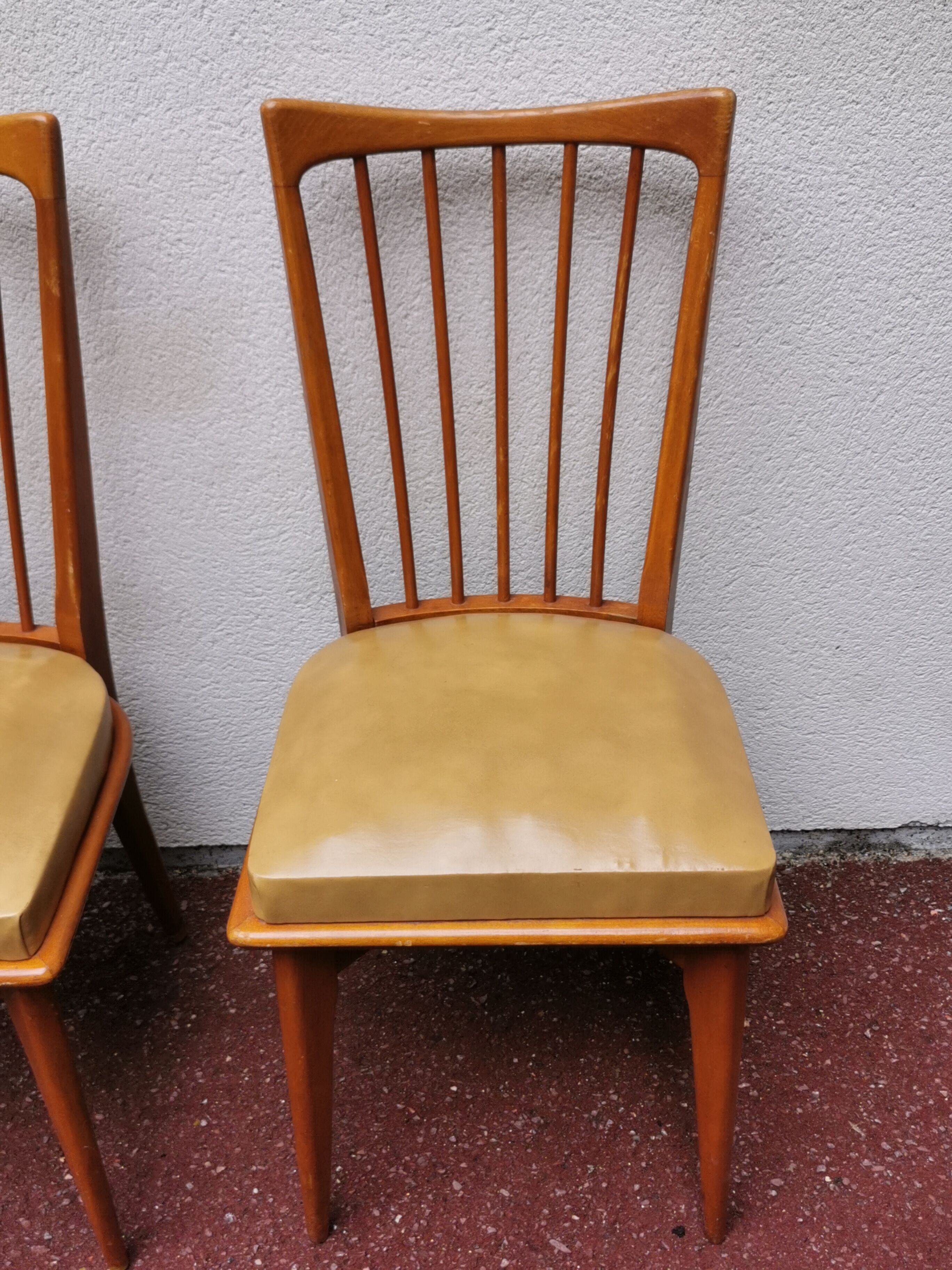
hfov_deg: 36.8
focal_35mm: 39
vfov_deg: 47.9
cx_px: 476
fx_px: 1430
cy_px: 635
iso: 50
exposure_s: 1/607
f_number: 1.8
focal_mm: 5.58
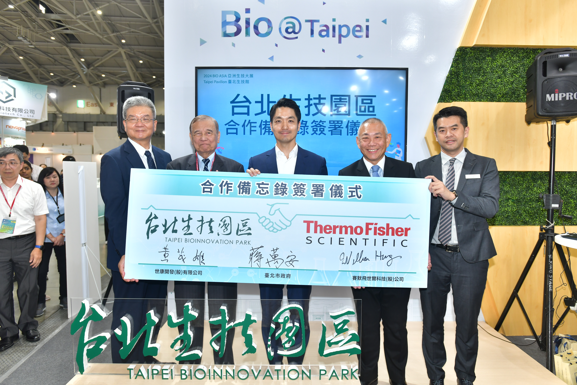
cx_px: 288
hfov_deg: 61.9
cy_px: 192
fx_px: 481
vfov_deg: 43.6
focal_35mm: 30
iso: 500
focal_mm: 30
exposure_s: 1/125
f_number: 5.6
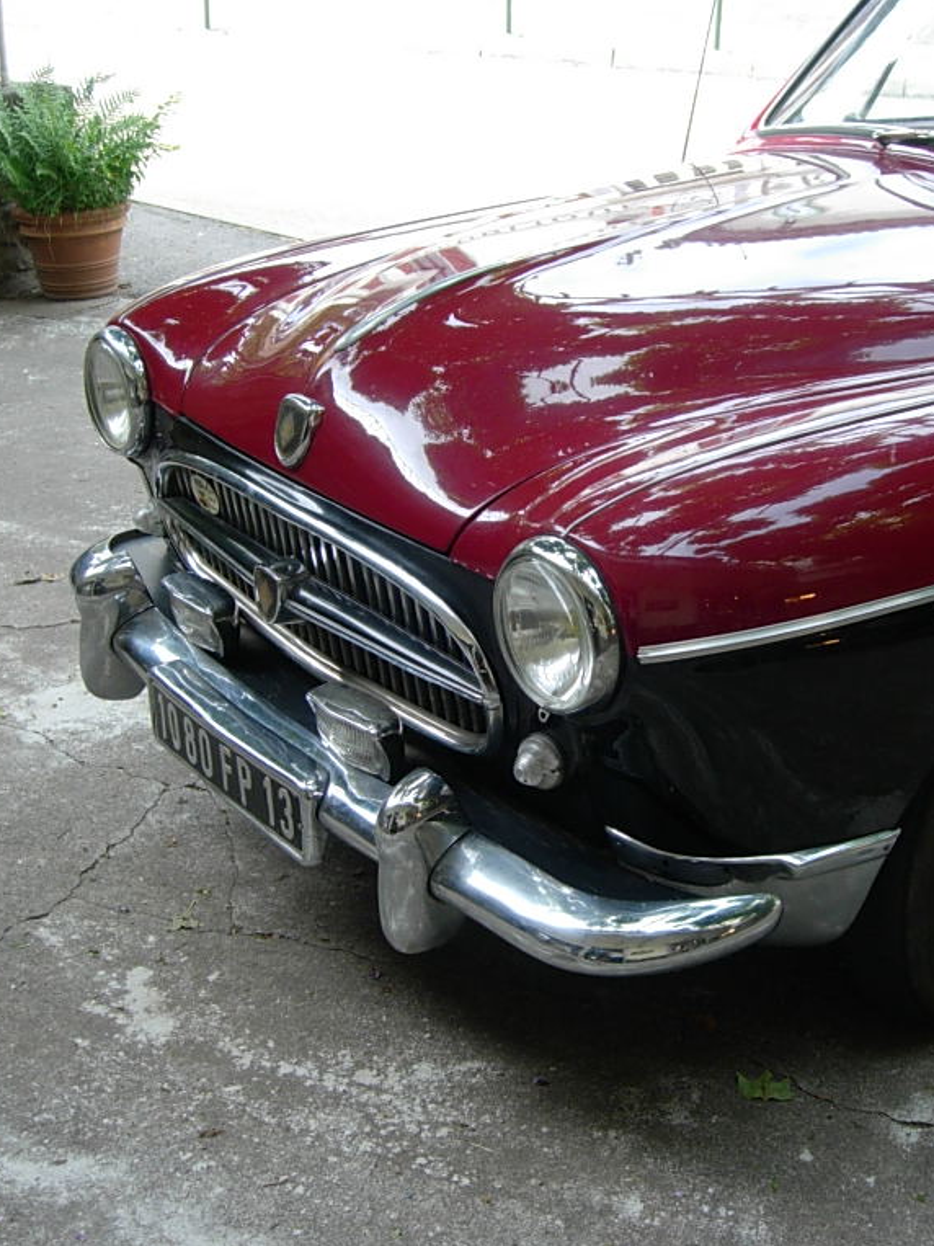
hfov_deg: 28.5
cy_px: 625
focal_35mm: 51
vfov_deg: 37.5
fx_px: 1835
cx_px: 578
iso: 64
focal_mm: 7.8
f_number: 2.8
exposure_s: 1/128
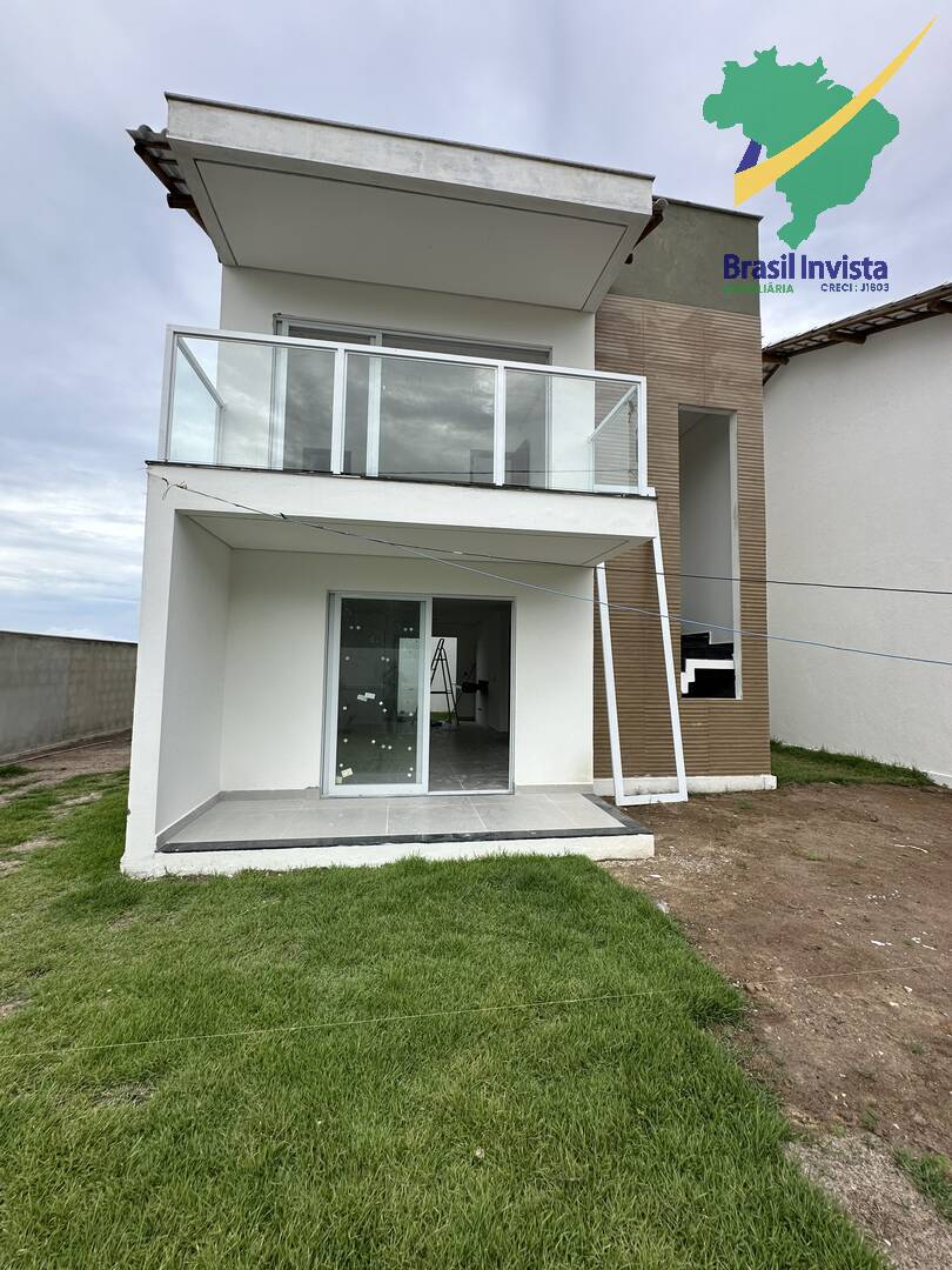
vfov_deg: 102.1
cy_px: 635
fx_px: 513
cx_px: 476
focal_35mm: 14
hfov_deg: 85.7
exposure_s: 1/779
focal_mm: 2.22
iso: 40
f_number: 2.2
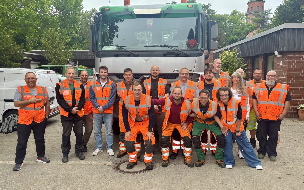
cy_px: 92
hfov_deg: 66.5
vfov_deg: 44.6
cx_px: 153
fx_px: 232
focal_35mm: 28
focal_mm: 5.96
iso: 64
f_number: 1.6
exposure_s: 1/165
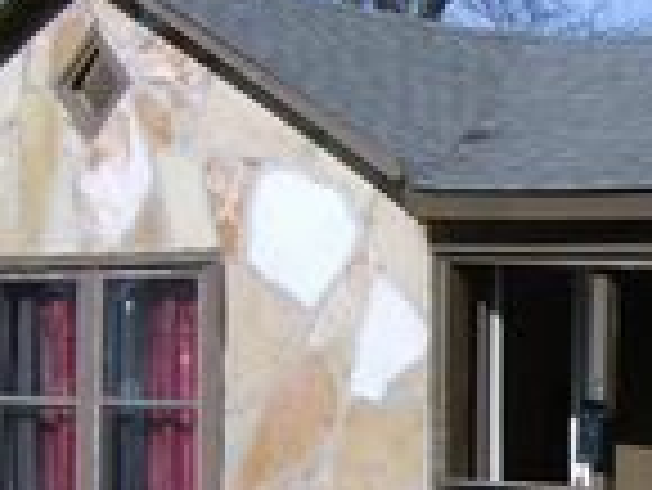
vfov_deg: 11.9
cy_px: 427
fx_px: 2338
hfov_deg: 15.2
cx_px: 827
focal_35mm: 124
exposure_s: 1/1083
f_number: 4.7
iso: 100
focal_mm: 6
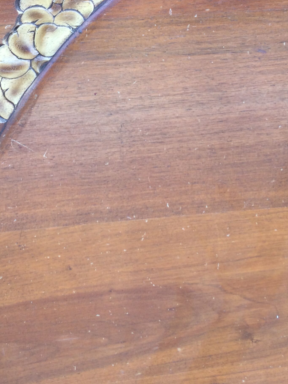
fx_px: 577
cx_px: 56
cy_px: 50
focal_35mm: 52
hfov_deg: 27.5
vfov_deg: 35.0
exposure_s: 1/124
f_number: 2.2
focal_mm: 4.15
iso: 32
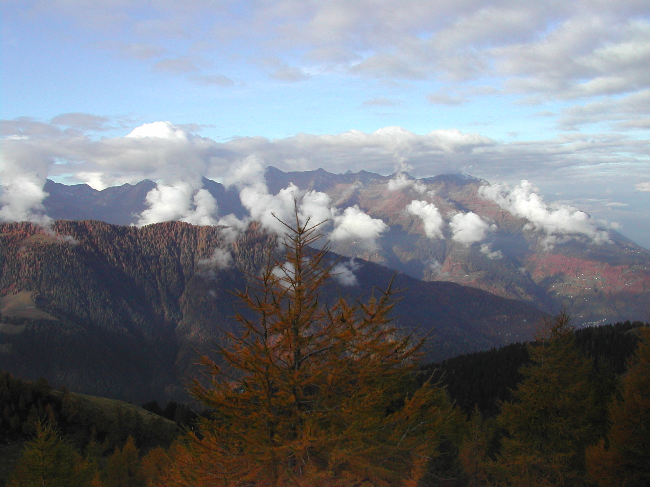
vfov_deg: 37.7
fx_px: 714
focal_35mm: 38
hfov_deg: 49.0
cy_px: 244
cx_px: 325
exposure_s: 1/168
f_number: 7.6
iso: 100
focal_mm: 8
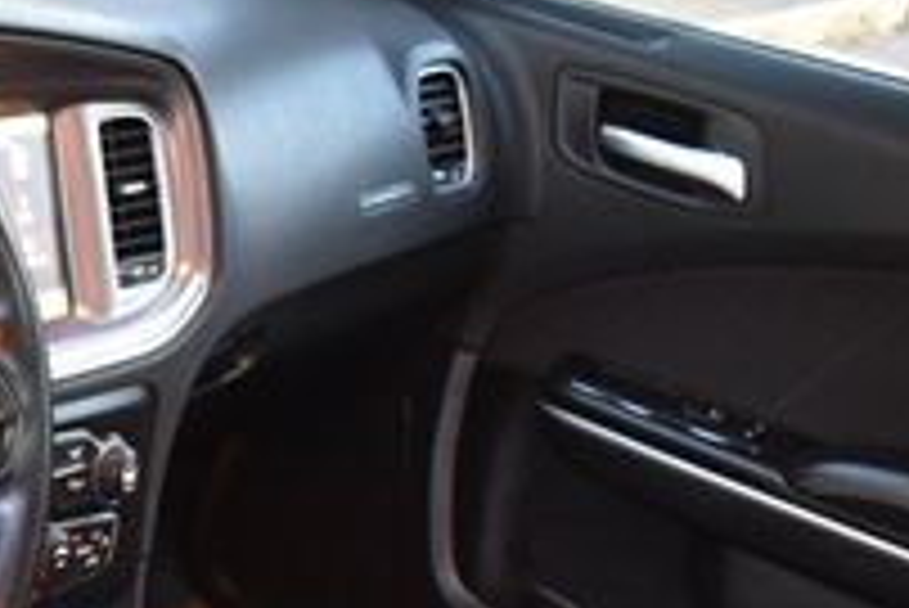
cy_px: 815
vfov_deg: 13.8
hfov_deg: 19.3
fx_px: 2400
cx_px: -364
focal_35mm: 95
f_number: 3.8
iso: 1600
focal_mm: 20
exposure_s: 1/8
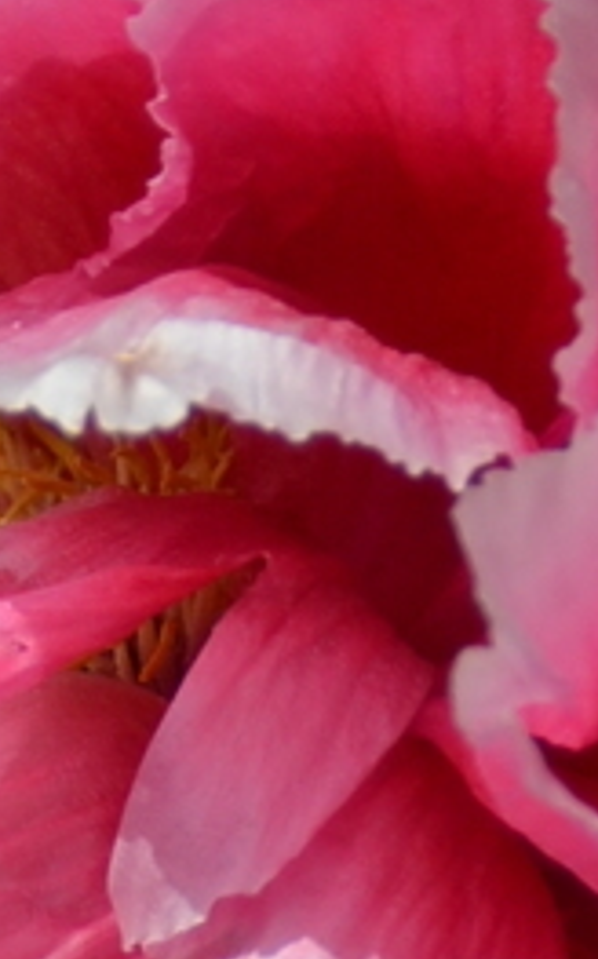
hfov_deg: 0.6
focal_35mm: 2243
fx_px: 58584
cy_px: 328
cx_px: 0
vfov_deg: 0.9
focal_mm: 250
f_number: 6.3
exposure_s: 1/2000
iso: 280
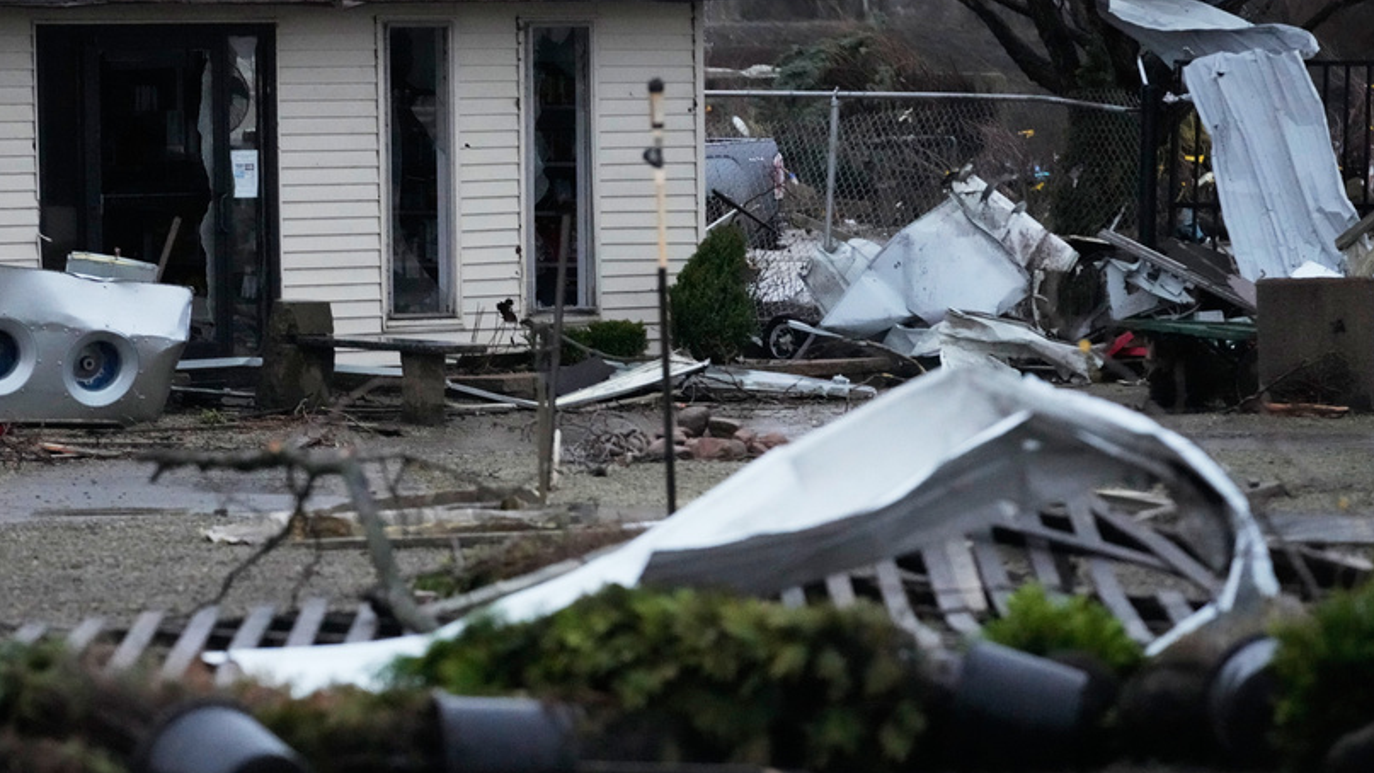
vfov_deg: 4.6
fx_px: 9691
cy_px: 352
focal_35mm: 266
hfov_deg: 8.1
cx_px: 511
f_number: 4
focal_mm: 200
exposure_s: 1/400
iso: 12800
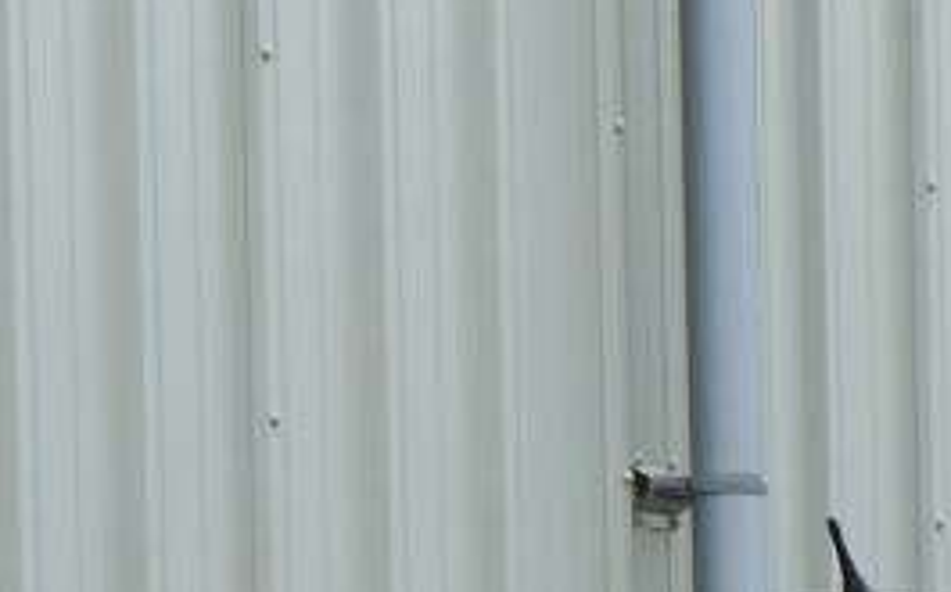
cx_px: 1141
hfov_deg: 4.0
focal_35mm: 525
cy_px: 1245
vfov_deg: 2.5
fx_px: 13592
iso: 80
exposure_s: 1/180
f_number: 3.9
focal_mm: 28.5
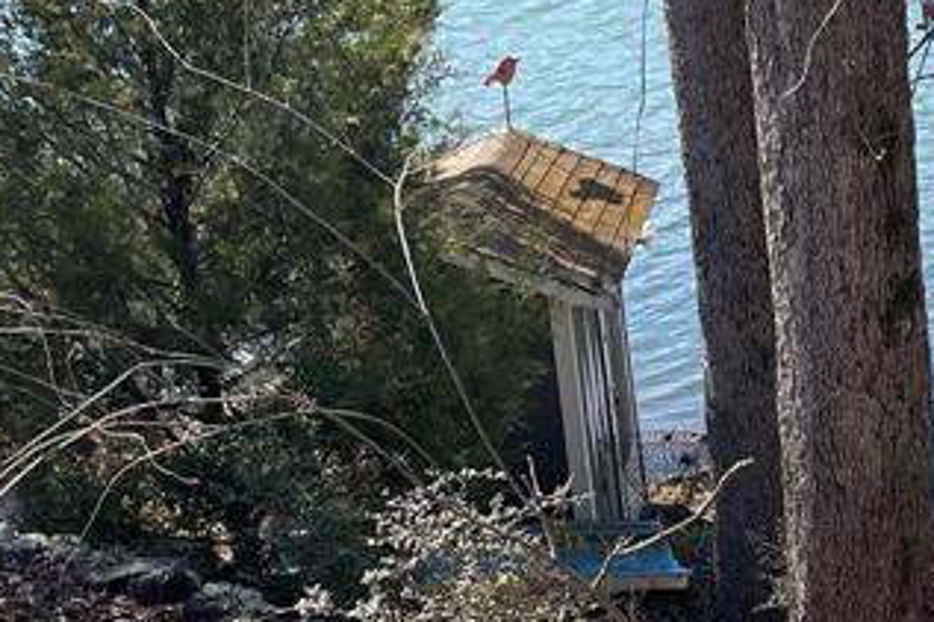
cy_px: 1055
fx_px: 2178
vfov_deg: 14.6
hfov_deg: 21.7
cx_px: 1235
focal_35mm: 84
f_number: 1.6
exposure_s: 1/1098
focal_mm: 5.1
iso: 32
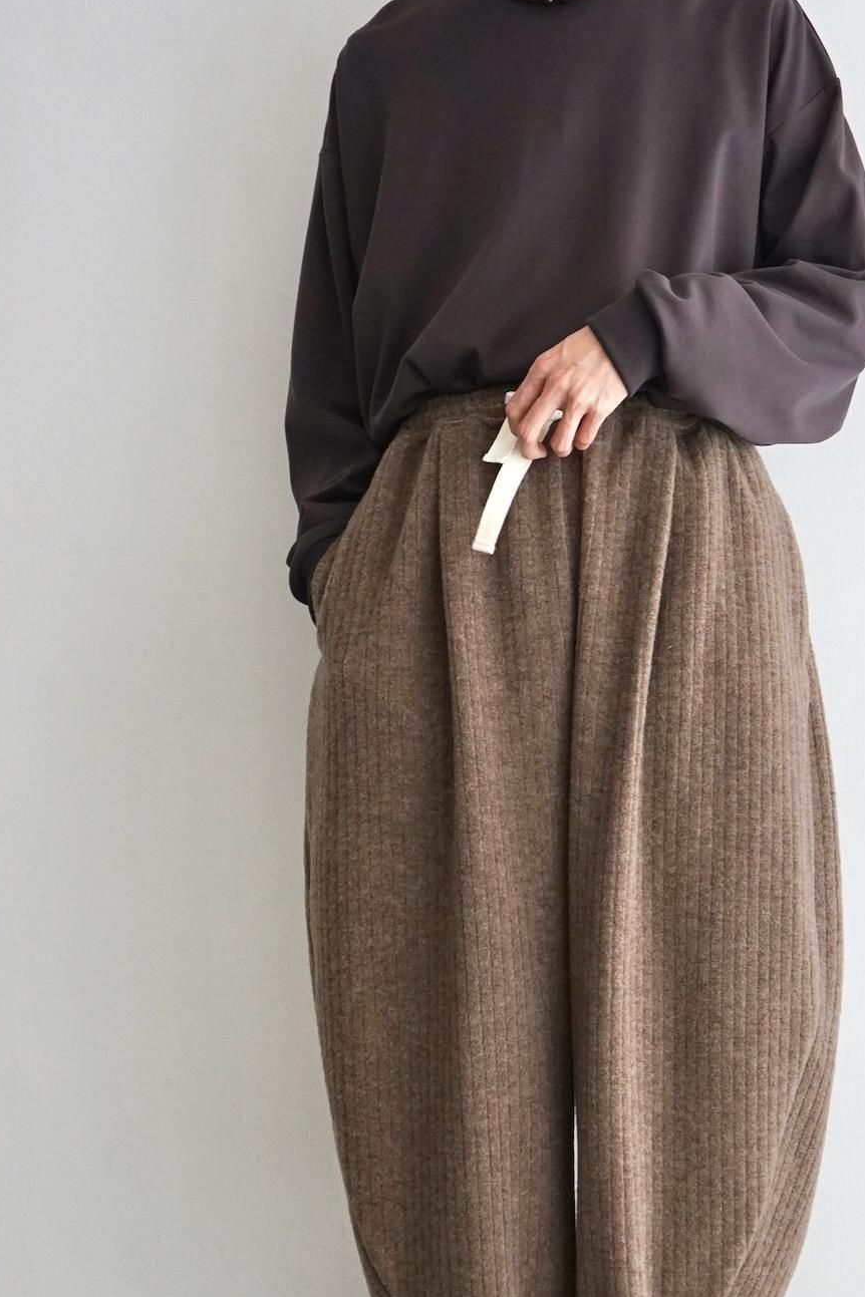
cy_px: 797
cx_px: 559
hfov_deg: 19.1
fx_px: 2559
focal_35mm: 71
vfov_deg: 28.4
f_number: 4.5
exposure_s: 1/160
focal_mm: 51
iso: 1250
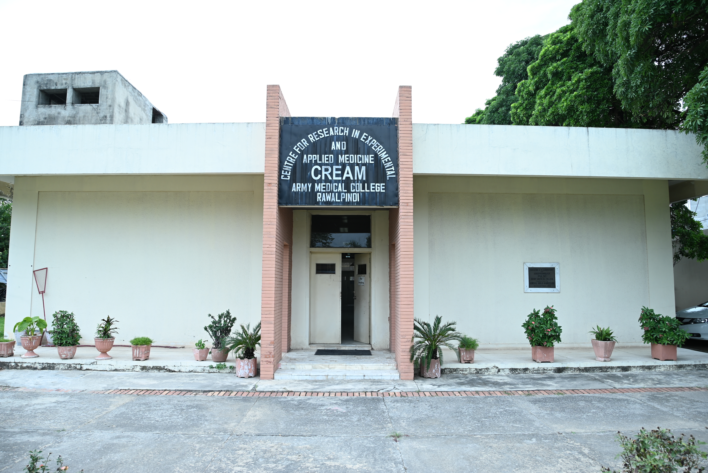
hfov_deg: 63.6
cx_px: 354
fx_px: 571
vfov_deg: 45.0
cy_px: 236
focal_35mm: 29
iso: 125
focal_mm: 29
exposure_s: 1/160
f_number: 5
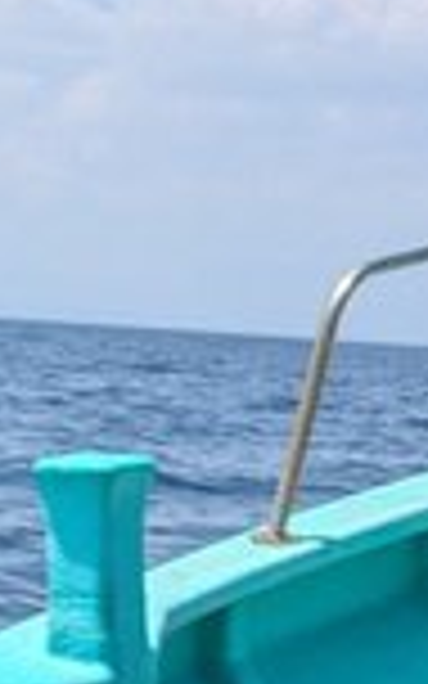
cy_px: 344
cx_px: -838
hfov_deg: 9.4
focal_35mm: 112
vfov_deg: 18.6
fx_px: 2090
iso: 46
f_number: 1.89
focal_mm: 5.43
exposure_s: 1/2028
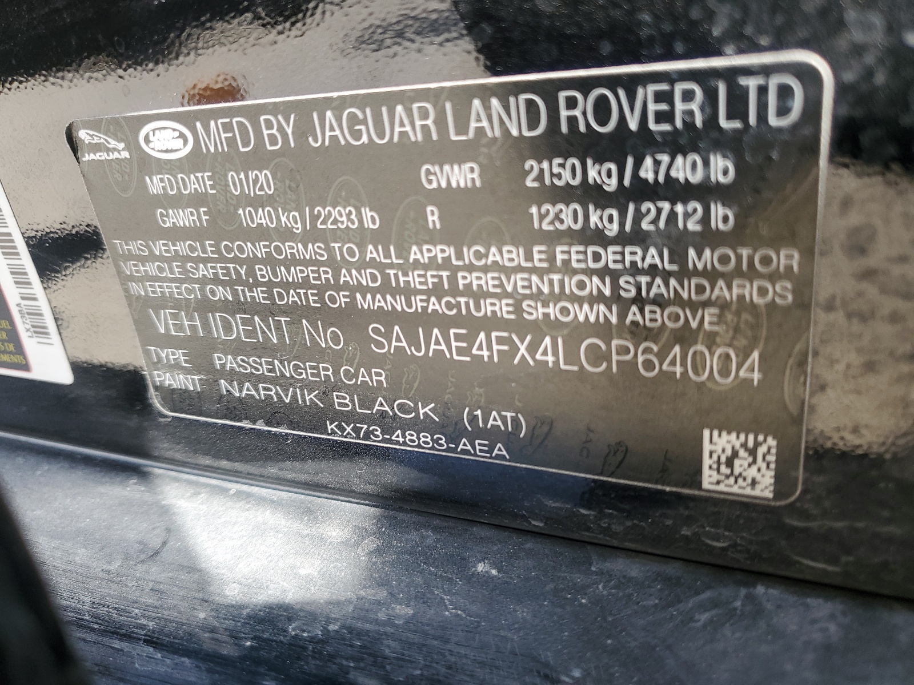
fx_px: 687
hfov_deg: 67.3
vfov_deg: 53.1
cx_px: 457
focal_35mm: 26
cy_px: 342
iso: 50
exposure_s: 1/294
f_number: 1.5
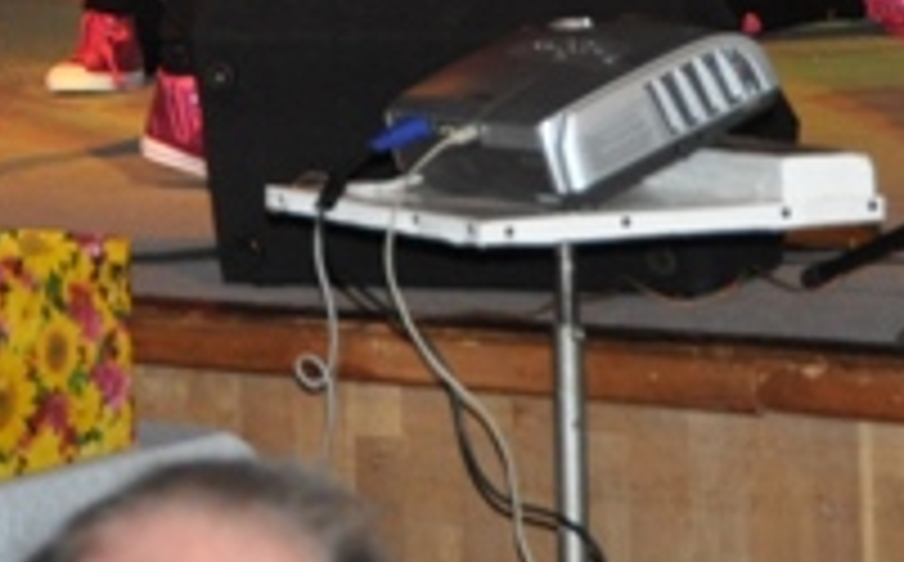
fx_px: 5241
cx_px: 49
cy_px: -591
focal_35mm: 213
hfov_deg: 9.8
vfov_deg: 6.0
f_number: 5
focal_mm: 35
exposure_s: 1/200
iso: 800
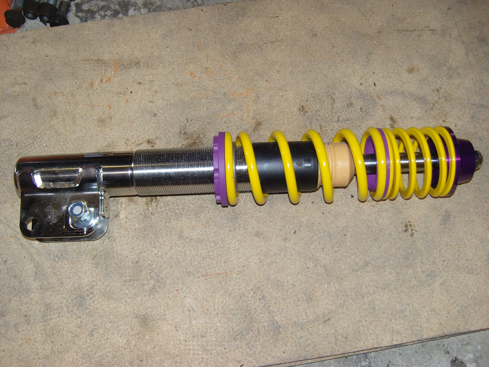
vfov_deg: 41.8
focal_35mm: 34
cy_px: 184
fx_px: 480
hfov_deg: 54.0
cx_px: 244
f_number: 2.8
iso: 100
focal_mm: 7.3
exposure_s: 1/40
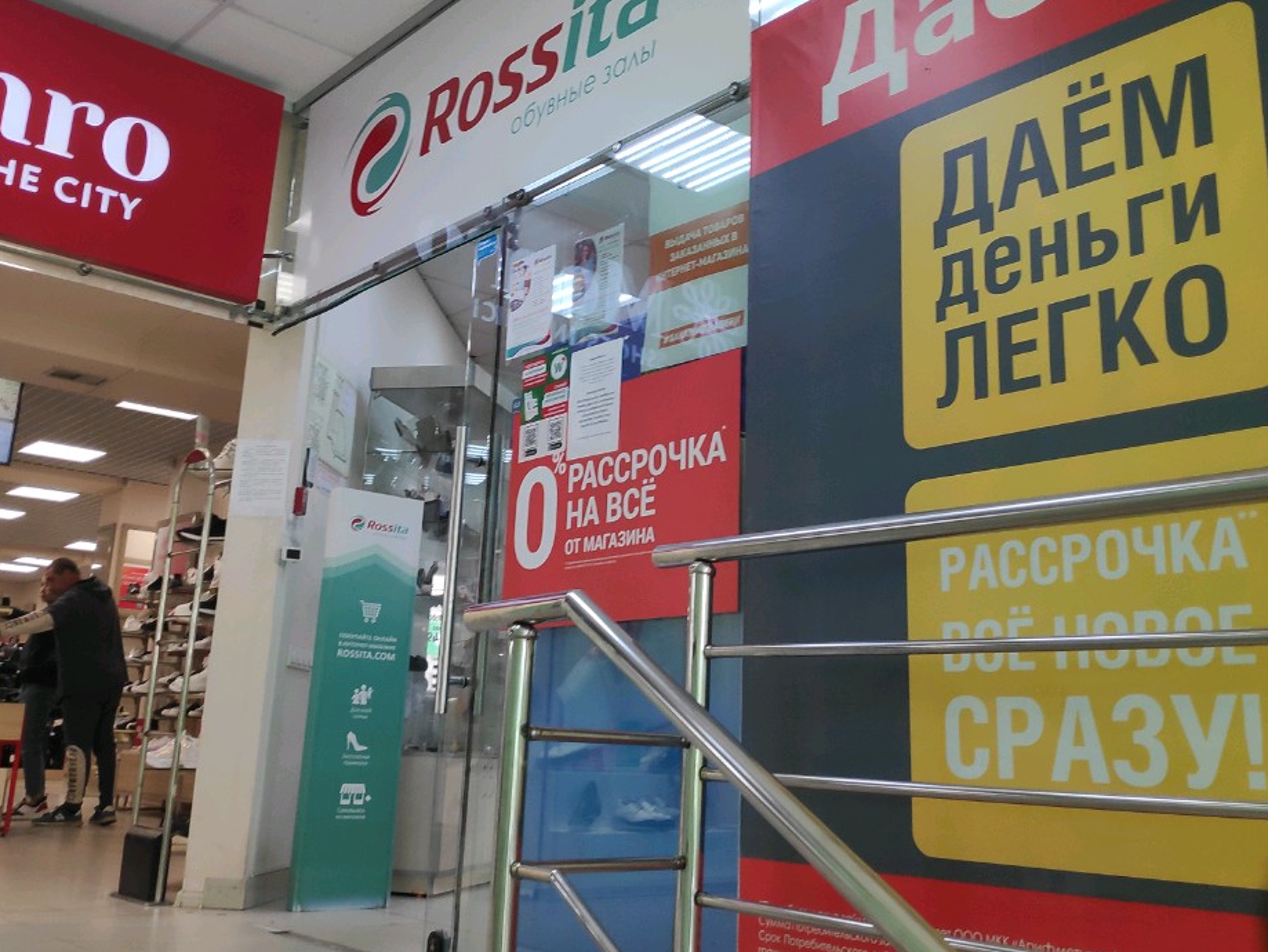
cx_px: 662
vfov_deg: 48.0
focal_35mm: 29
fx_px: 1063
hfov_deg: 61.6
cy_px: 389
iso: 124
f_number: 1.9
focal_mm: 3.94
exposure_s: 1/100
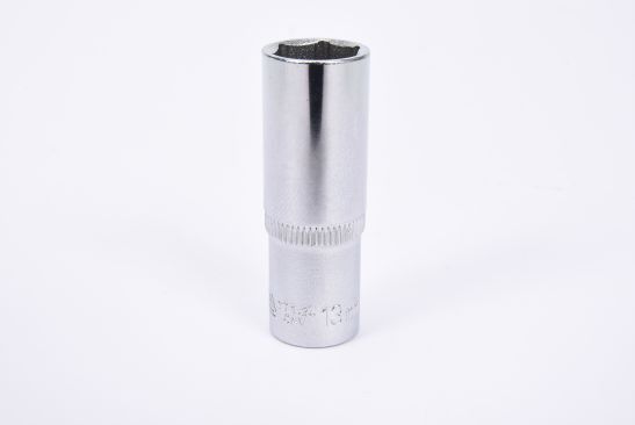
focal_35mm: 75
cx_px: 318
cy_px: 212
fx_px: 1324
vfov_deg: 18.2
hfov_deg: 27.0
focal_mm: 50
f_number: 16
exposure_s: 1/125
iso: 250
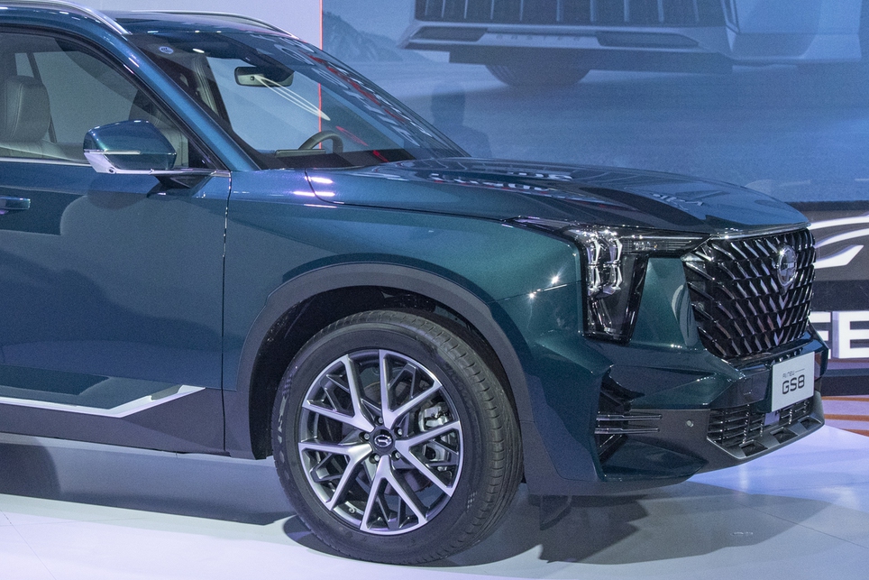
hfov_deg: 24.0
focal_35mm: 83
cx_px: 148
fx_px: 2004
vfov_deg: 16.4
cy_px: 191
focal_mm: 40
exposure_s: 1/200
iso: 1250
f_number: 4
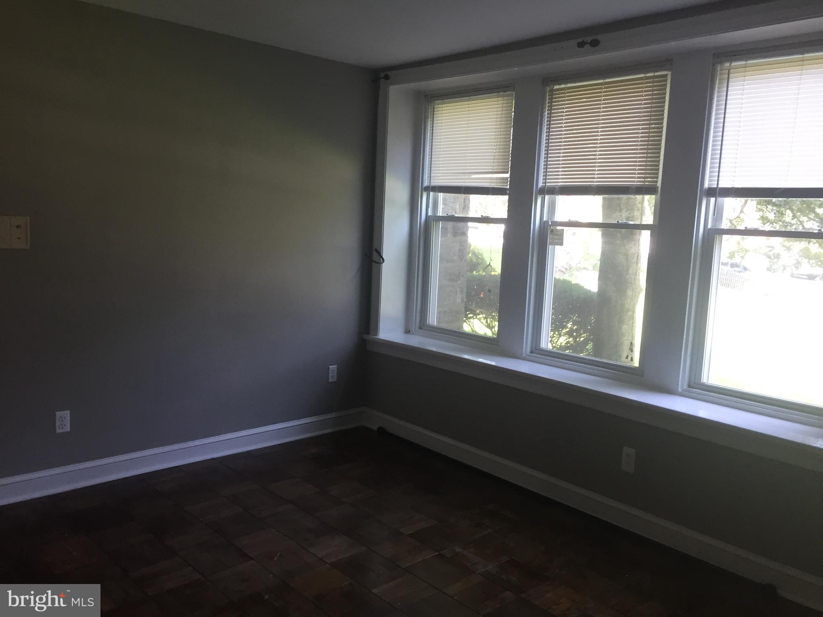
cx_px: 412
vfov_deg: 48.2
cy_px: 308
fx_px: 689
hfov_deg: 61.7
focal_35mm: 29
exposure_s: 1/30
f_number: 2.2
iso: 80
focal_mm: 4.15
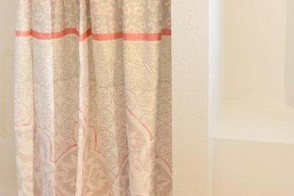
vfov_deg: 19.3
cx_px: 166
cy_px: -14
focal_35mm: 68
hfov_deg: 29.6
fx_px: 555
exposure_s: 1/60
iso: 400
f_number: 3.5
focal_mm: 10
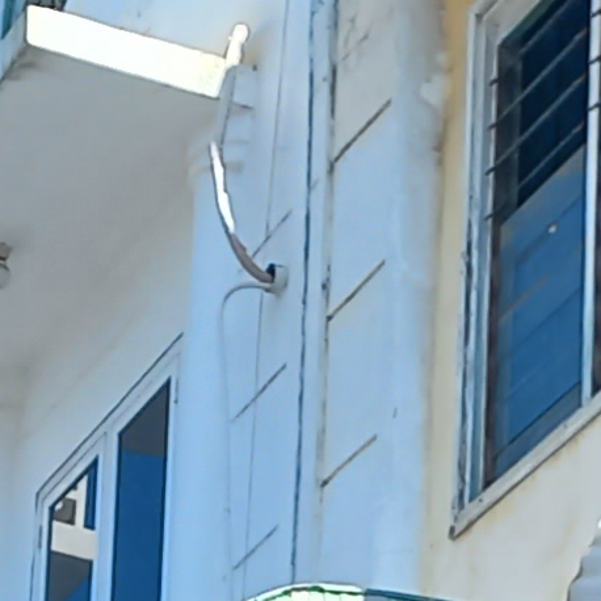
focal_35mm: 223
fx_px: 4380
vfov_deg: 7.3
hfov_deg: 7.8
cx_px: 140
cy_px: 1487
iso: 25
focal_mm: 4.6
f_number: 1.8
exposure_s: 1/268
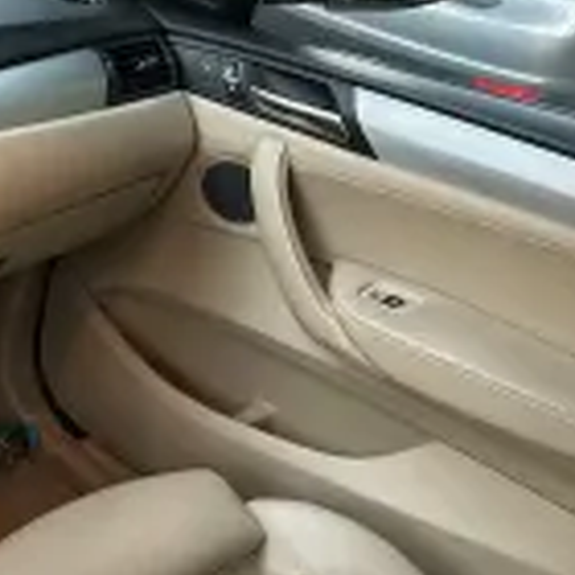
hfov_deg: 25.4
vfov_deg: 28.9
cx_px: -152
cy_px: 378
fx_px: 1109
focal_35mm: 59
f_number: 1.5
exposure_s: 1/51
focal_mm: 5.7
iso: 320
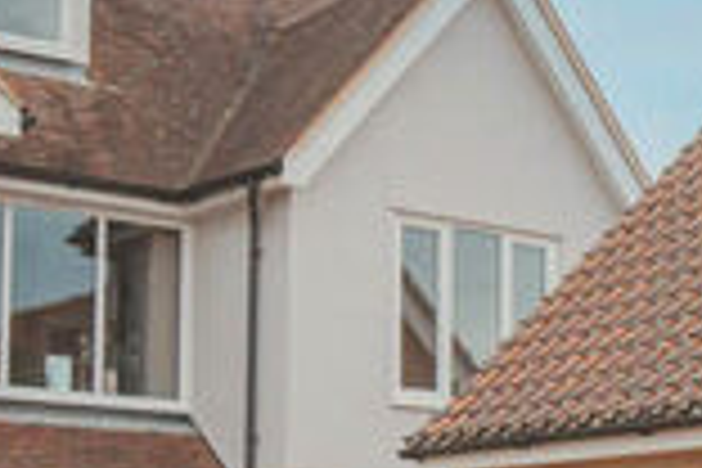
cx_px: 648
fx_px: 1579
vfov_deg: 16.7
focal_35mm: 81
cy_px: 362
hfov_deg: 24.3
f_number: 5.6
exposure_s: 1/1250
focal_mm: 18
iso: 500
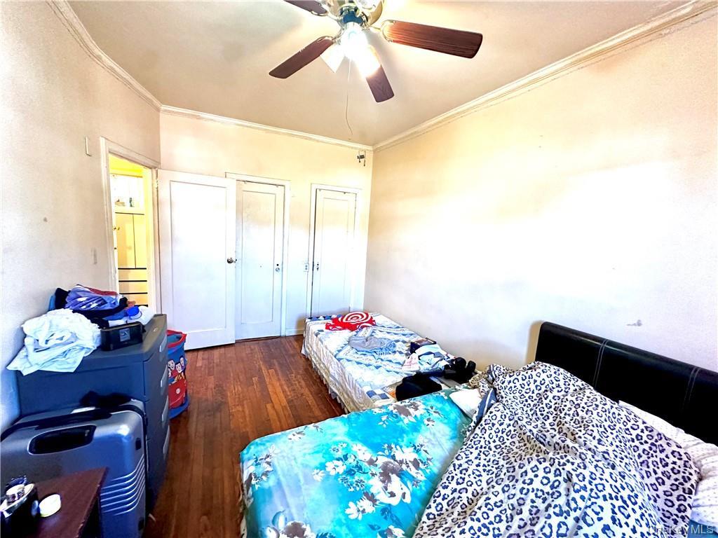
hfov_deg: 102.1
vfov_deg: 85.7
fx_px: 290
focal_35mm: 14
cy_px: 269
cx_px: 359
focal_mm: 2.22
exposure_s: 1/60
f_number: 2.2
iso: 640
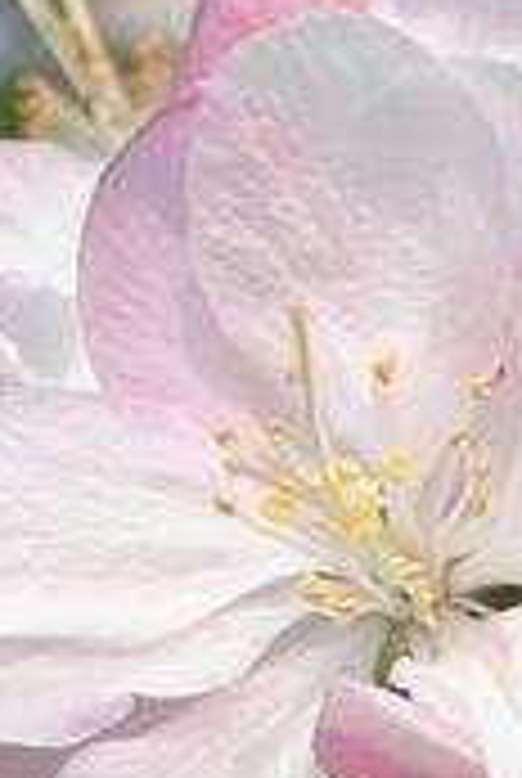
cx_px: 1123
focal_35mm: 200
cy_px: 949
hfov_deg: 6.6
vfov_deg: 10.1
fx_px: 4332
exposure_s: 1/1000
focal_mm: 18
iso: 200
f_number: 5.6
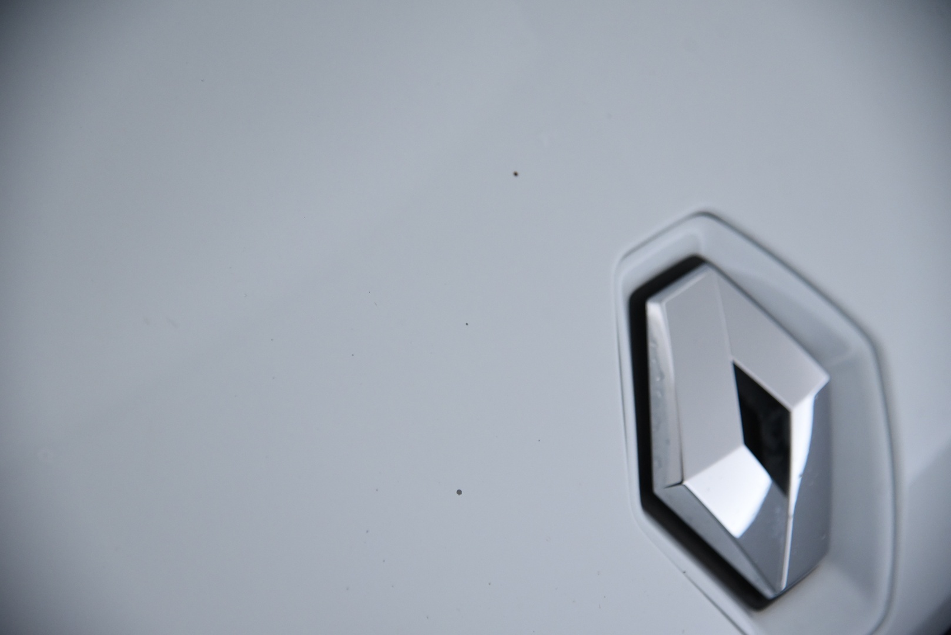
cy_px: 318
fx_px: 2167
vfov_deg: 16.7
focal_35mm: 82
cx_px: 476
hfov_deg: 24.8
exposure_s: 1/320
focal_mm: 82
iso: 4000
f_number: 4
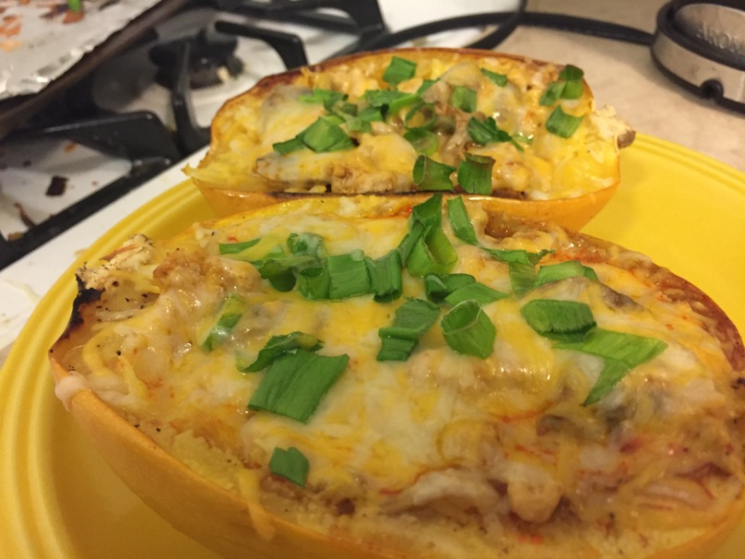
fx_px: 624
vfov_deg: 48.2
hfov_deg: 61.7
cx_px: 372
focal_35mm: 29
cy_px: 280
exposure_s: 1/24
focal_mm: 4.15
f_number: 2.2
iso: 250
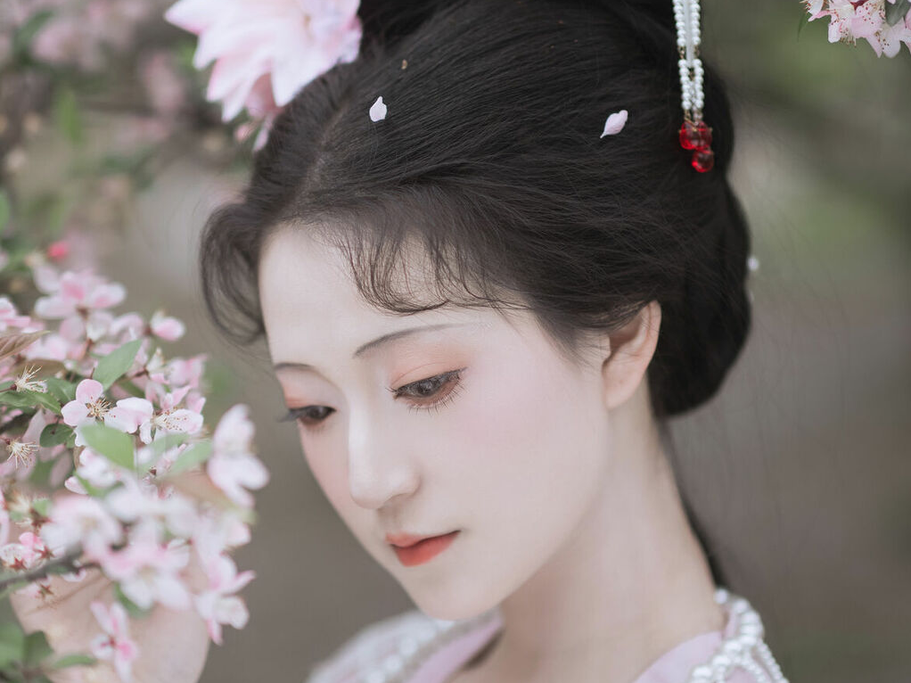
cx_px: 461
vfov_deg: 11.8
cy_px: 304
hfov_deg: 15.6
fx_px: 3315
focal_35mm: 126
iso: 200
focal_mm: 85
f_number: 1.6
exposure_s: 1/1000
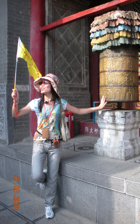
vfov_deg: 50.4
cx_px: 85
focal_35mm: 39
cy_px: 110
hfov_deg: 32.7
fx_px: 238
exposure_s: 1/93.3
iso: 64
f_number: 3.5
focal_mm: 6.3
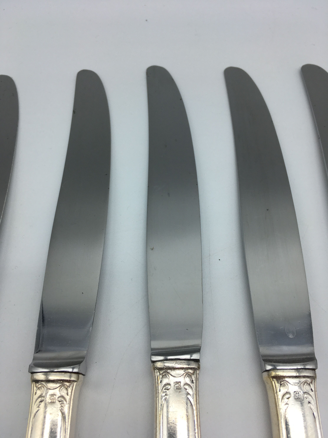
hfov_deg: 48.2
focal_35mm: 29
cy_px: 219
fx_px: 366
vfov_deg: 61.7
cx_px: 164
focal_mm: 4.15
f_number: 2.2
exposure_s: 1/301
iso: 25
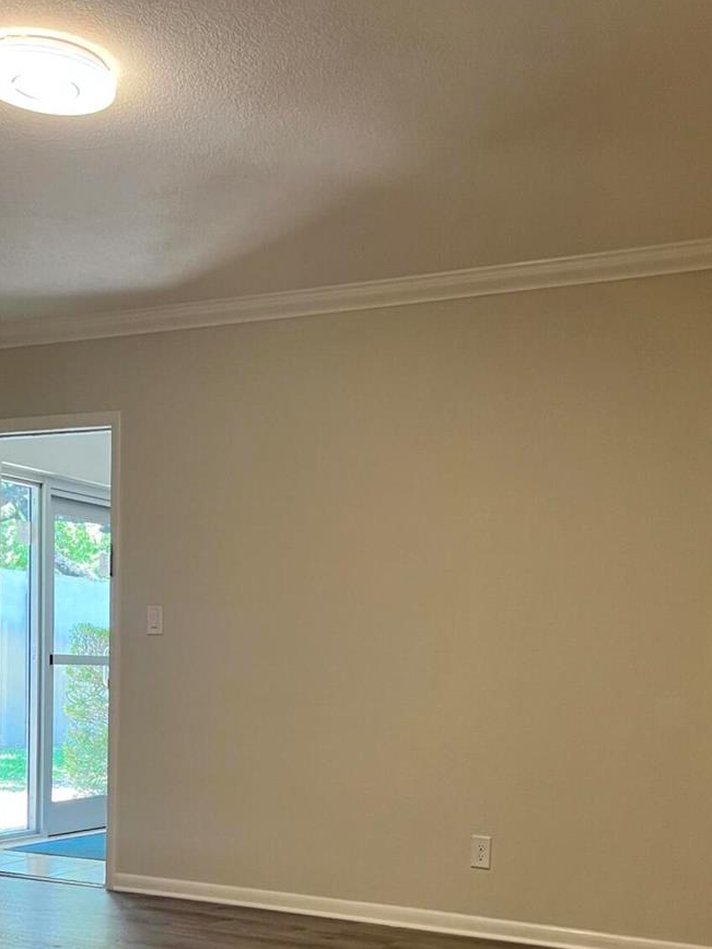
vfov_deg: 39.4
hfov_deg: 31.5
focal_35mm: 46
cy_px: 777
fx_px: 1262
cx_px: 348
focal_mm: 5.7
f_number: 1.5
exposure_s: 1/60
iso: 80
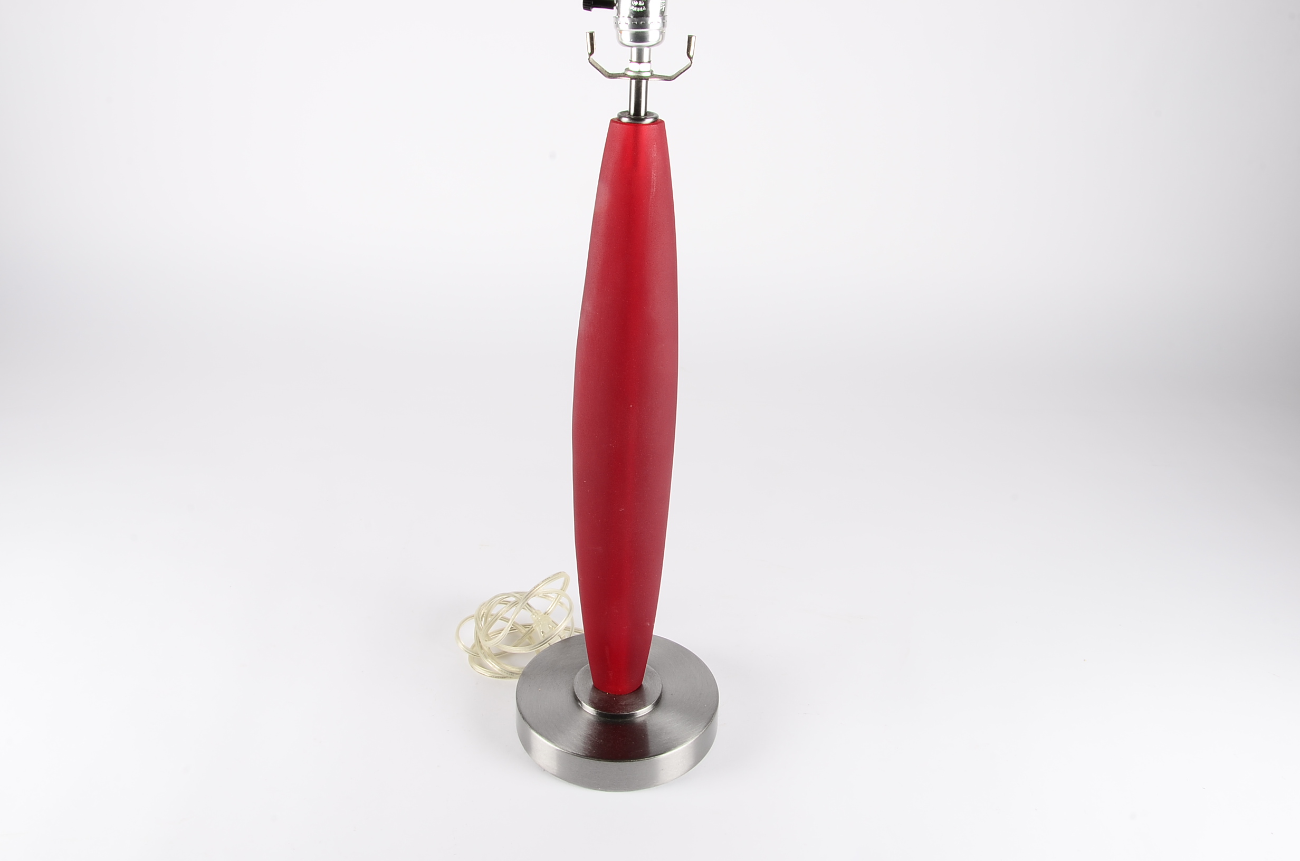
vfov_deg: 39.8
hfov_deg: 57.3
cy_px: 430
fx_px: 1189
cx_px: 650
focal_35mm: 33
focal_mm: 22
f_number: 16
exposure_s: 1/125
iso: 100
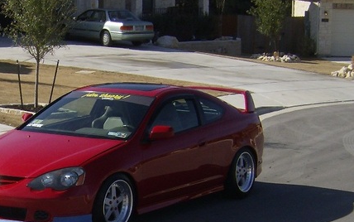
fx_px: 878
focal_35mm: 91
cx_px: 24
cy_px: 205
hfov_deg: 22.2
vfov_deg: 14.2
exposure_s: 1/800
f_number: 4.7
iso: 100
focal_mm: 6
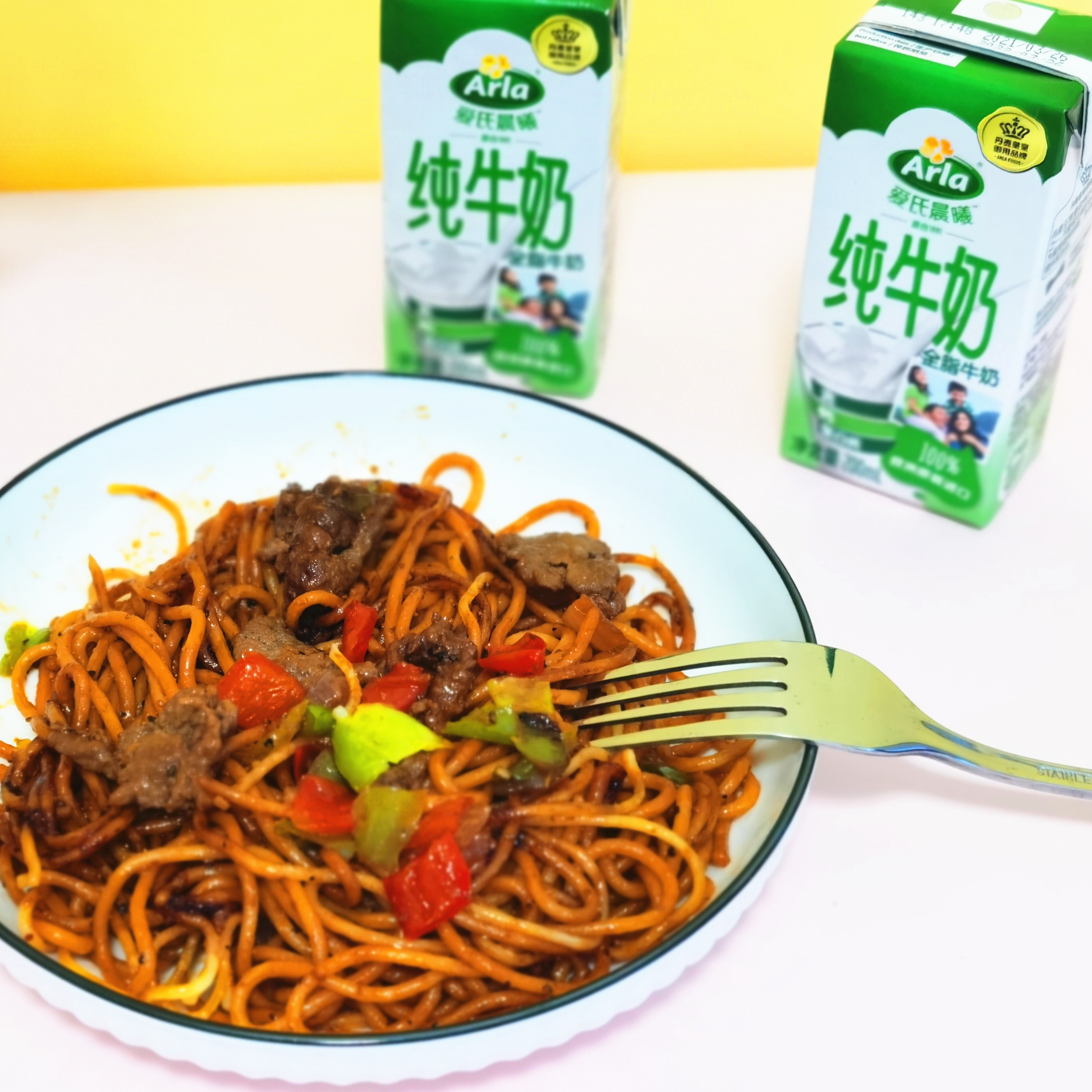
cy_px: 546
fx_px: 2284
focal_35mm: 64
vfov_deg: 26.9
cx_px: 404
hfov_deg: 26.8
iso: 160
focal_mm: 5.56
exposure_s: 1/100
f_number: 4
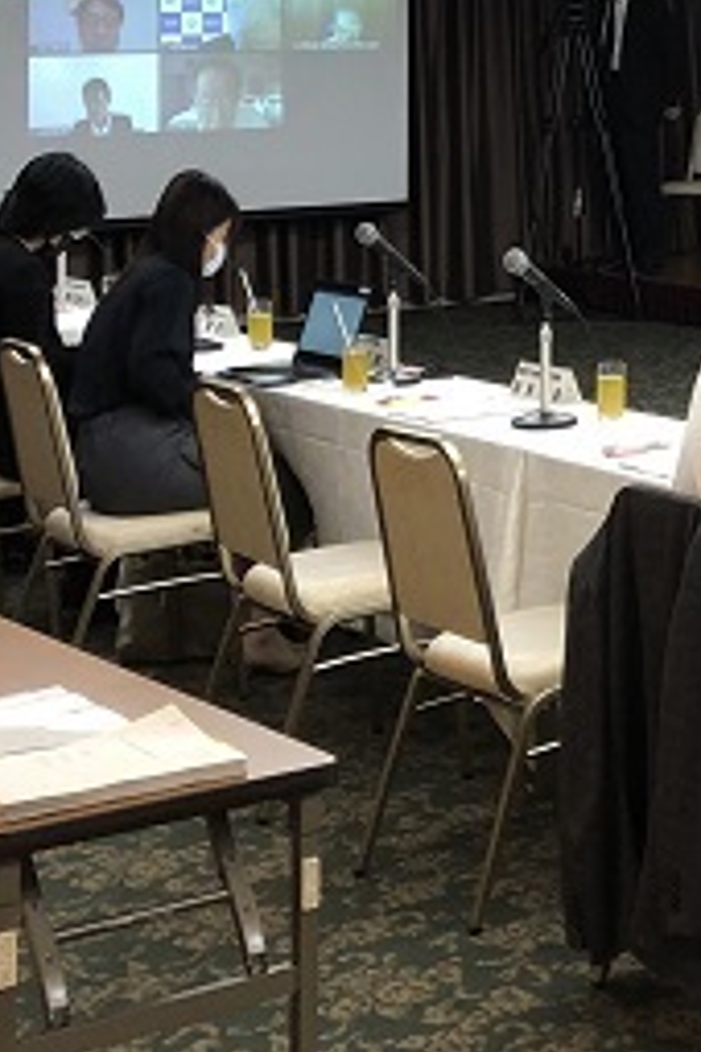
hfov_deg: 18.1
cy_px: 557
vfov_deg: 31.4
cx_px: 1146
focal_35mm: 64
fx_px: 1869
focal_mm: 3.99
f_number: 1.8
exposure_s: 1/20
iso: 32
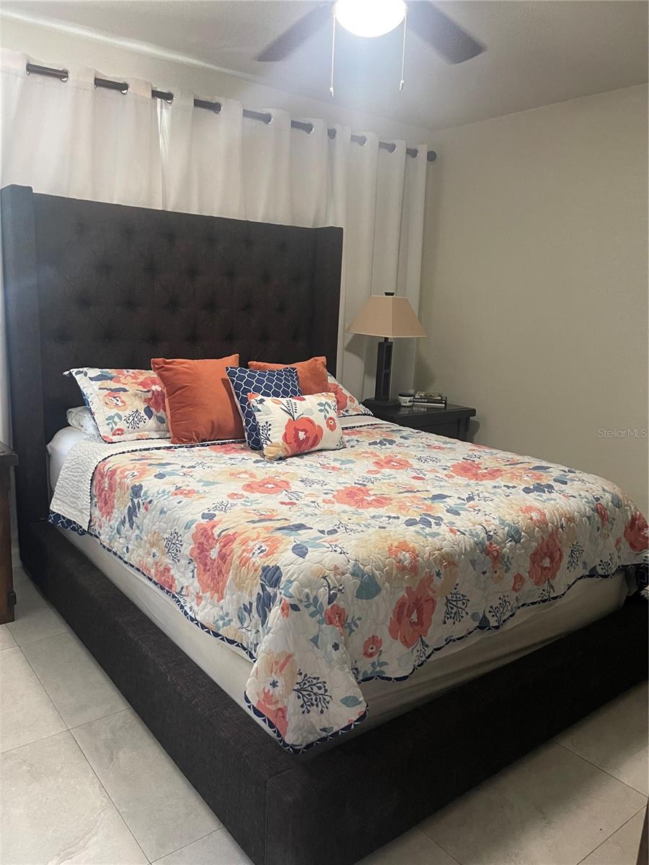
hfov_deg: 53.1
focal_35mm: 26
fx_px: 650
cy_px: 432
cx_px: 324
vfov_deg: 67.3
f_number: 1.6
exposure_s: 1/60
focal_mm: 5.1
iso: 400
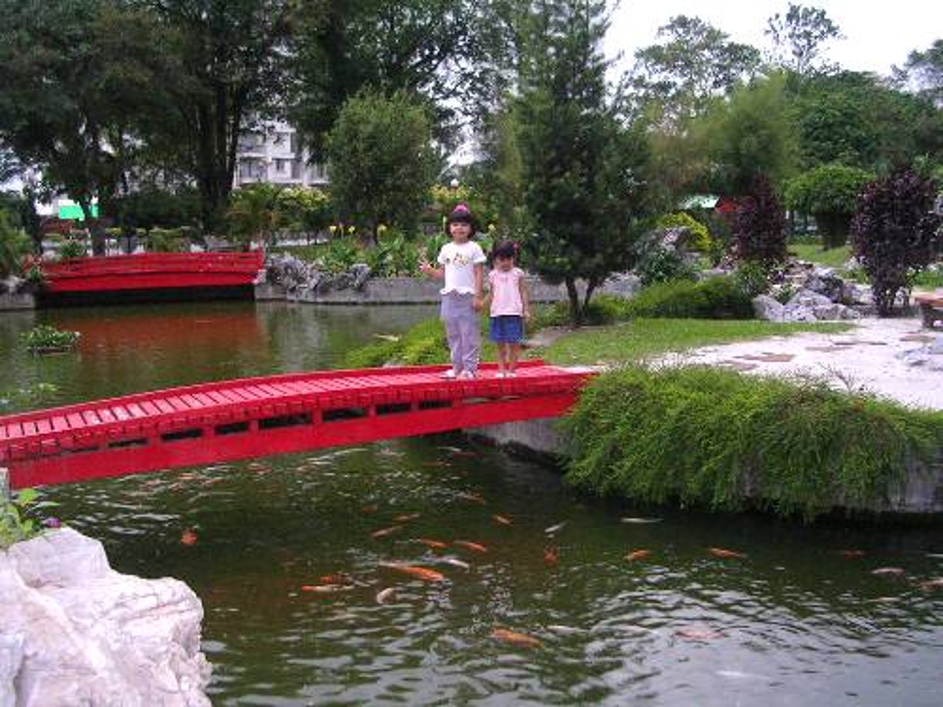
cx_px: 472
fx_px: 1035
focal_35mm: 38
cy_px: 354
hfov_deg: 49.0
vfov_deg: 37.7
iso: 200
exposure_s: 1/60.1
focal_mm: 5.8
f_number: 2.8
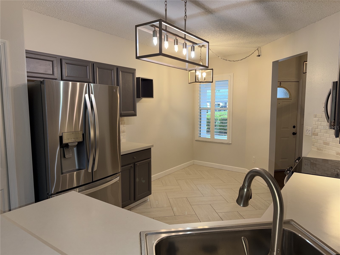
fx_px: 236
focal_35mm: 24
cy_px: 128
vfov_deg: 56.8
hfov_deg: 71.6
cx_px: 170
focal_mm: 6.76
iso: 64
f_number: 1.78
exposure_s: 1/39
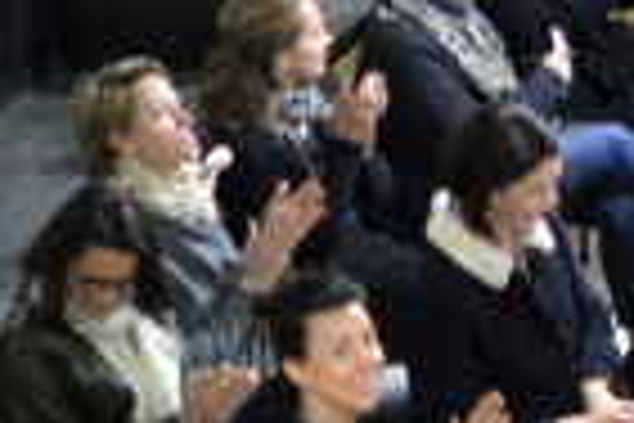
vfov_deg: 5.7
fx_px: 4267
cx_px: 1097
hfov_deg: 8.2
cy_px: 214
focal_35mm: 242
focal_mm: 35
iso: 1600
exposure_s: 1/40
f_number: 1.8
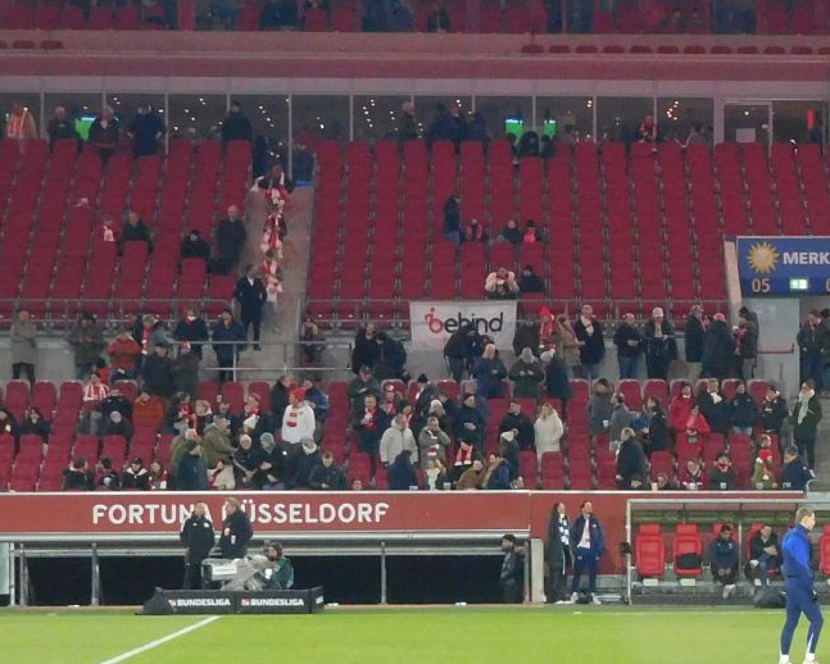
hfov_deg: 10.1
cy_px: 527
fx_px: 4595
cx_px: 1075
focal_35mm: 187
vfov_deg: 8.3
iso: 400
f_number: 4.4
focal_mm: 11.1
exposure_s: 1/80
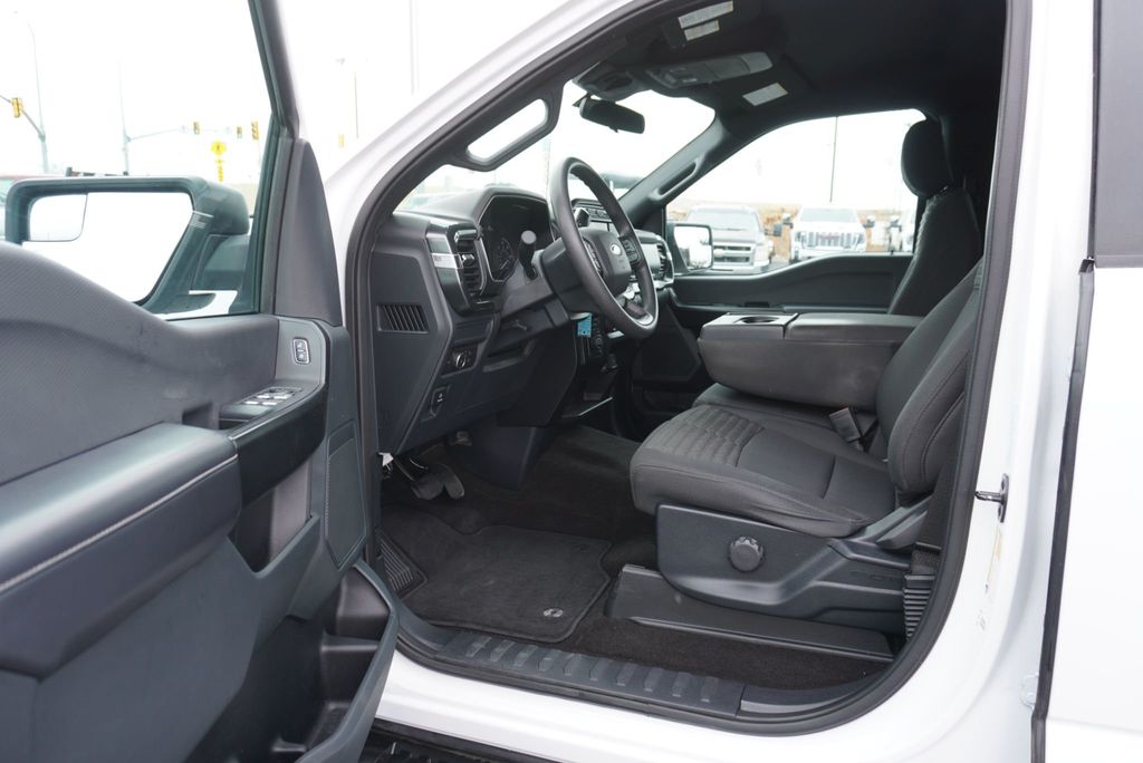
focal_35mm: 26
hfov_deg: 70.4
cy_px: 382
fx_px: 810
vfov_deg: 50.5
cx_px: 572
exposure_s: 1/60
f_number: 4
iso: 100
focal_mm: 17
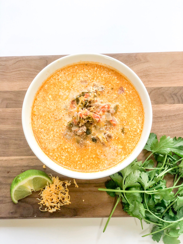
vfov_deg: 36.8
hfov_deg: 28.0
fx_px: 367
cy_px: 122
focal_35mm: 52
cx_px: 92
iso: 32
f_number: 2.4
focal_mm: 6
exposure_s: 1/60
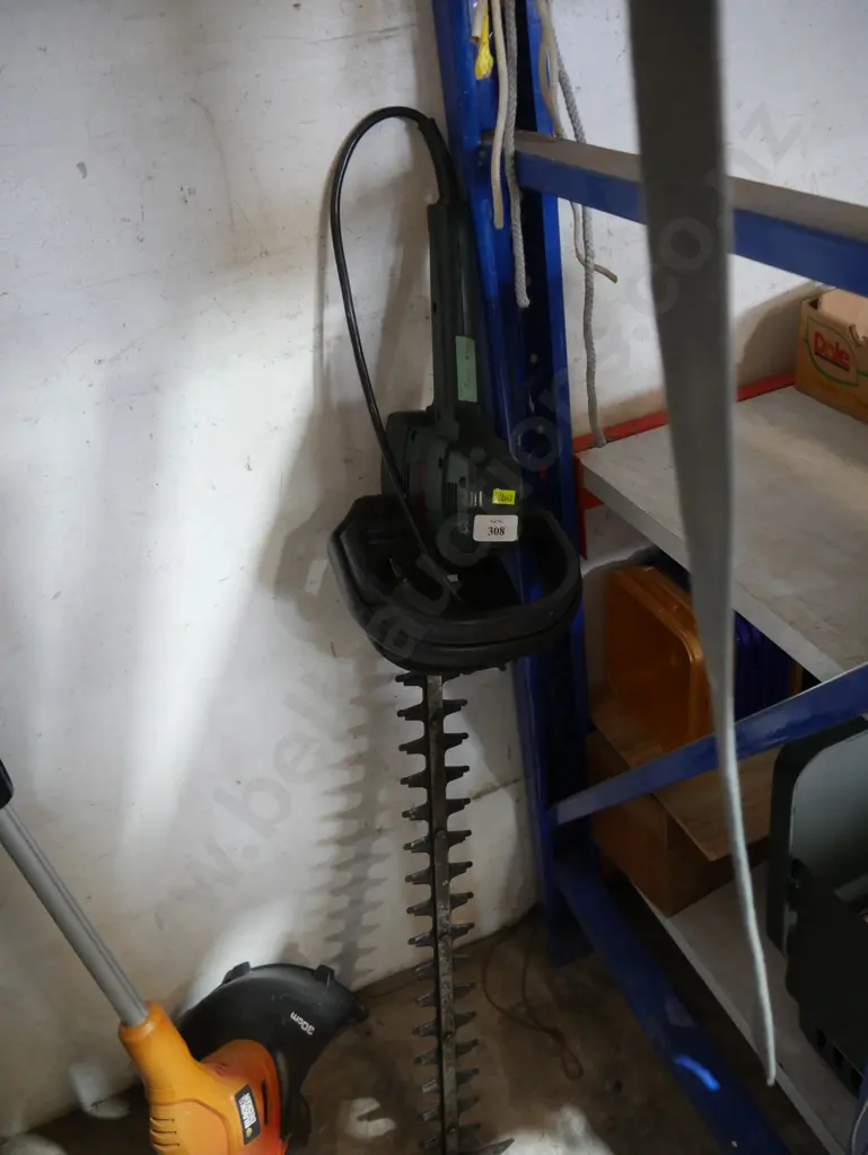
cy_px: 578
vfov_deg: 63.4
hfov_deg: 49.8
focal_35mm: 28
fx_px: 935
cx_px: 434
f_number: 3.5
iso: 1250
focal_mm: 14
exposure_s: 1/60
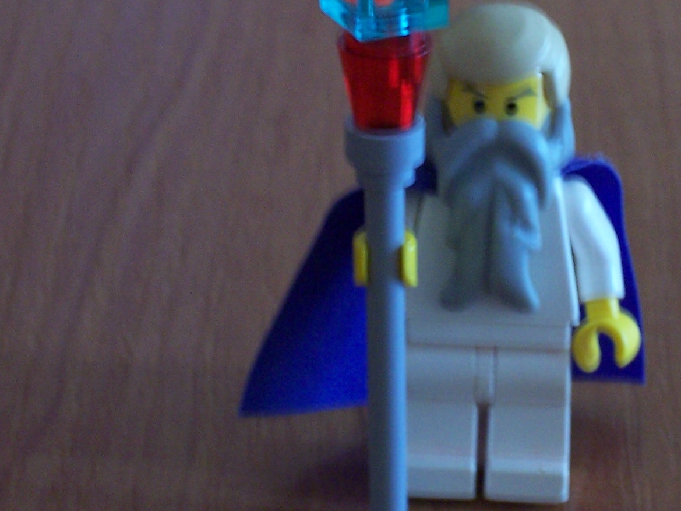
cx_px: 456
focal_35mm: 201
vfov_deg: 7.4
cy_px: 98
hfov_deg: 9.8
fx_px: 3955
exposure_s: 1/8
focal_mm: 16.8
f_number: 4.6
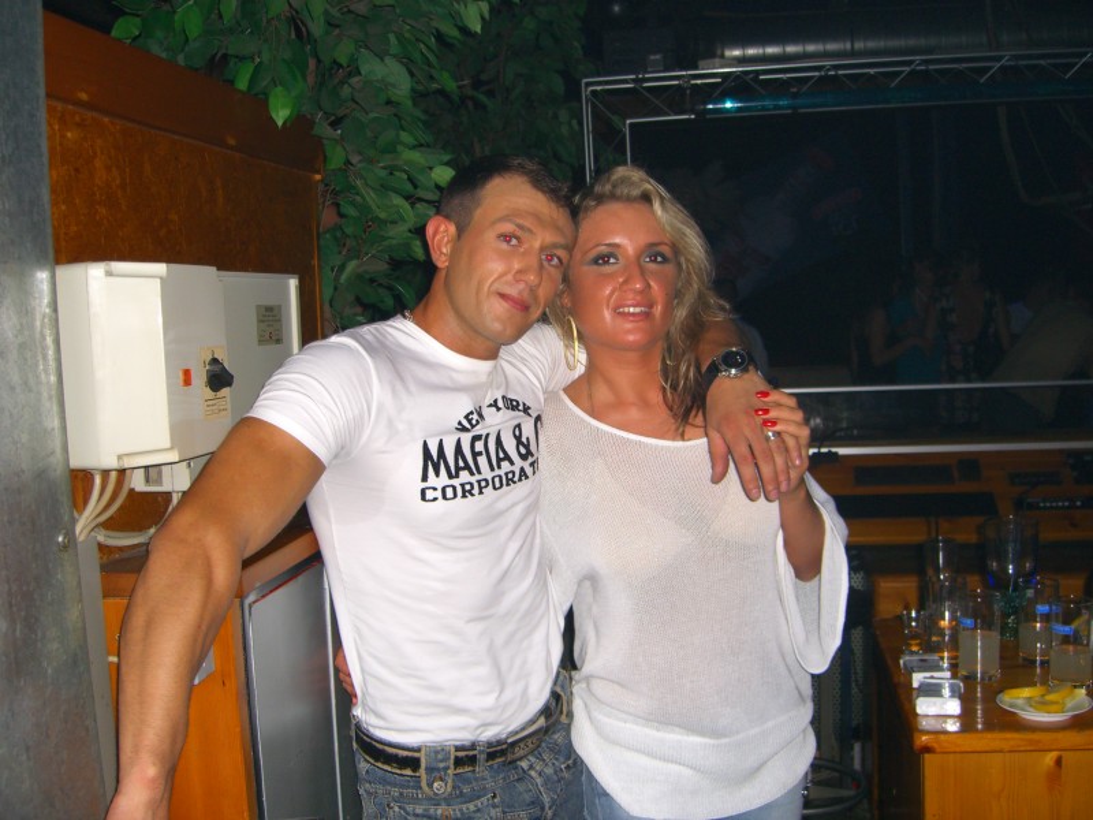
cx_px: 546
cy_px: 410
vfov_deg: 37.7
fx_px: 1200
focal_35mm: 38
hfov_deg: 49.0
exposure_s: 1/60
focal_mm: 7.9
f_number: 2.8
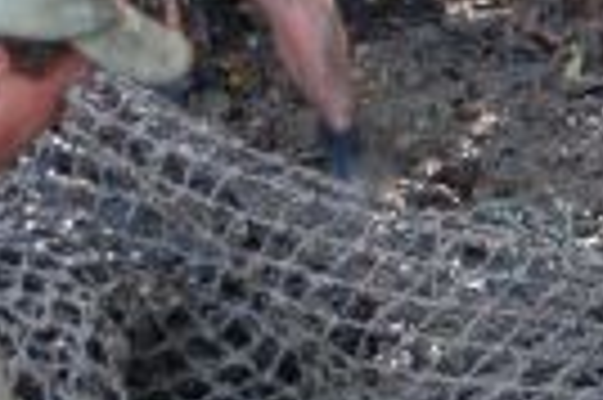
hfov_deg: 10.2
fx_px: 3145
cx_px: 1179
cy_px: 207
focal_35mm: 188
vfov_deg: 7.3
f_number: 3.5
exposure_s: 1/30
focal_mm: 28
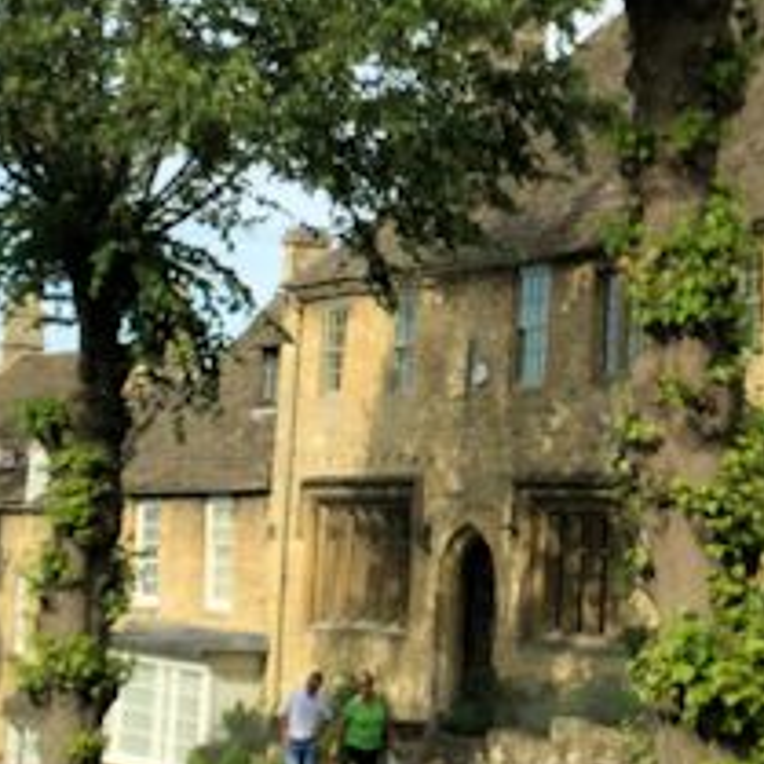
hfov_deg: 16.7
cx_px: 892
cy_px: 113
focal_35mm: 100
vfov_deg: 17.2
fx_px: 2497
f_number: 2.2
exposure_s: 1/3597
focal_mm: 4.15
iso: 32
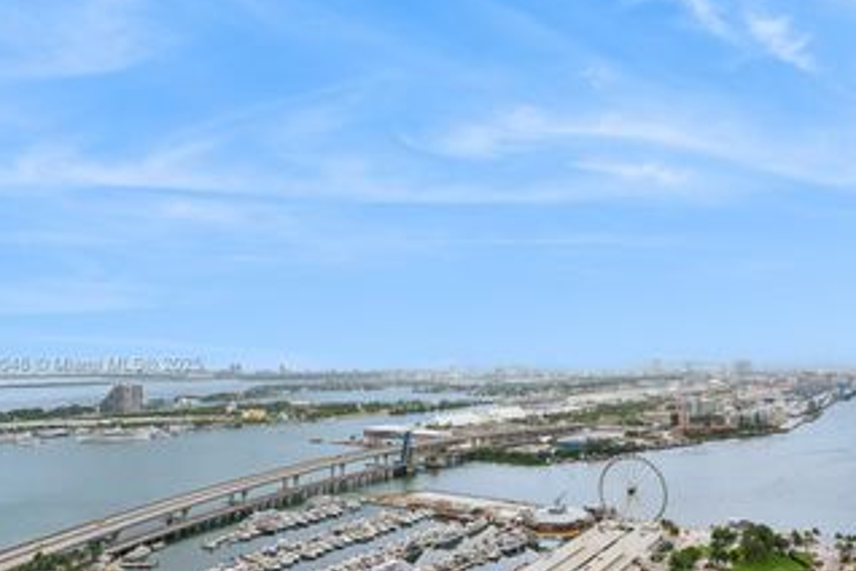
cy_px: 365
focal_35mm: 22
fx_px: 523
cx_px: 606
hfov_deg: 74.8
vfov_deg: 56.4
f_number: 9
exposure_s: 1/400
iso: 250
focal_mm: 14
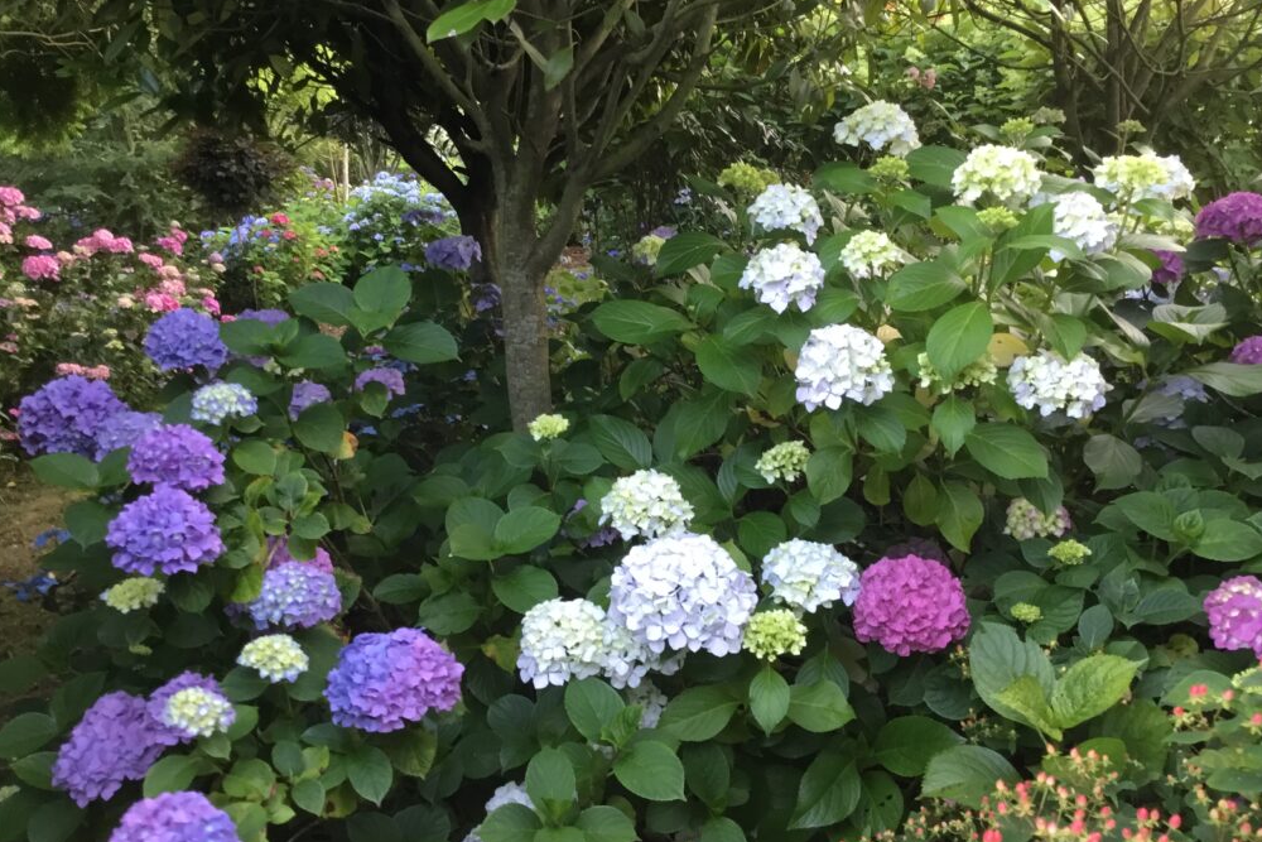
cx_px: 642
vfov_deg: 40.0
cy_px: 444
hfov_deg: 57.2
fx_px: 1157
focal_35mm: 33
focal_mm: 3.3
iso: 100
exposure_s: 1/33
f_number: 2.4
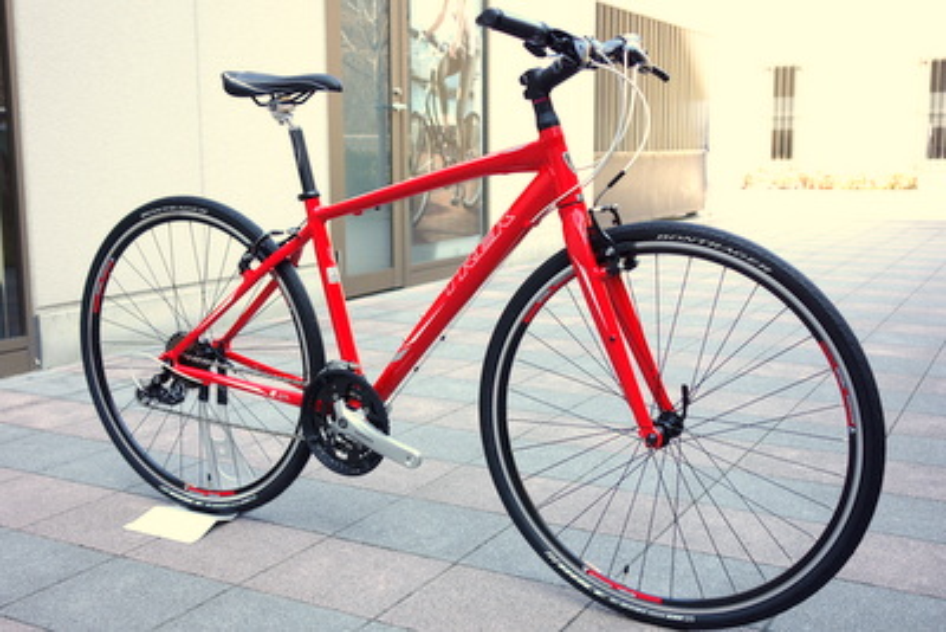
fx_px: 1051
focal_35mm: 40
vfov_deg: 33.4
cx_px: 473
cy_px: 316
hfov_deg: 48.4
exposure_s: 1/100
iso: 80
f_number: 2.8
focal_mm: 14.93
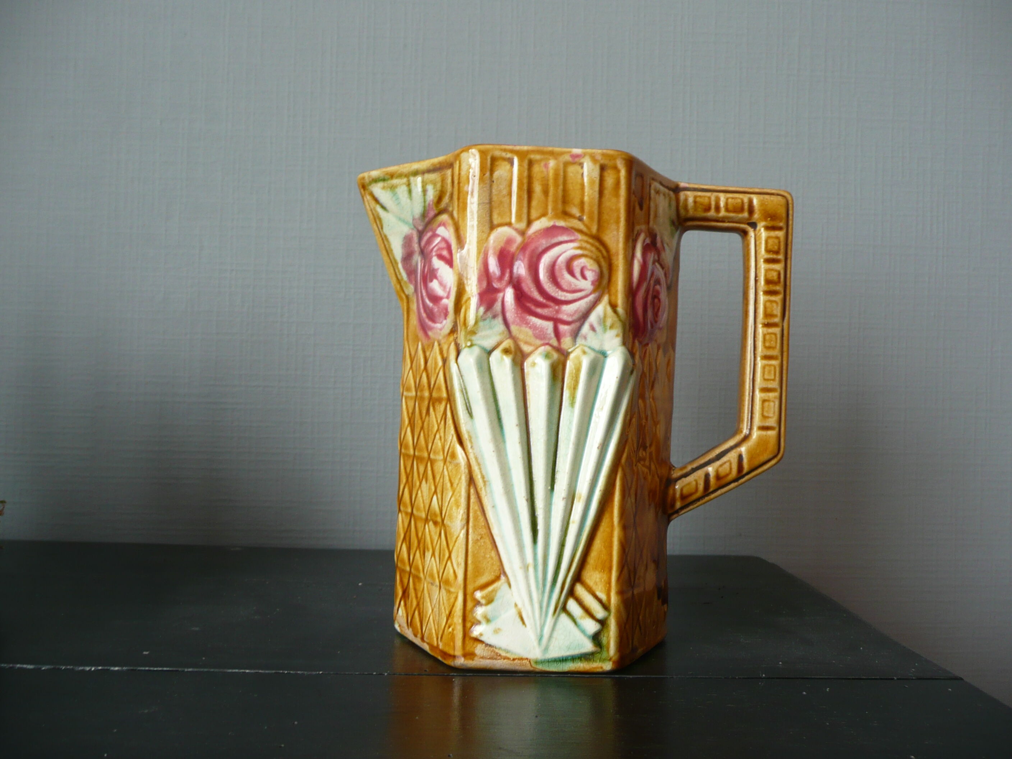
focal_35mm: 28
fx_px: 819
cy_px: 380
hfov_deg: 63.4
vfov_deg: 49.7
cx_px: 506
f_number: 3.3
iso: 100
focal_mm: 4.6
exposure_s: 1/30
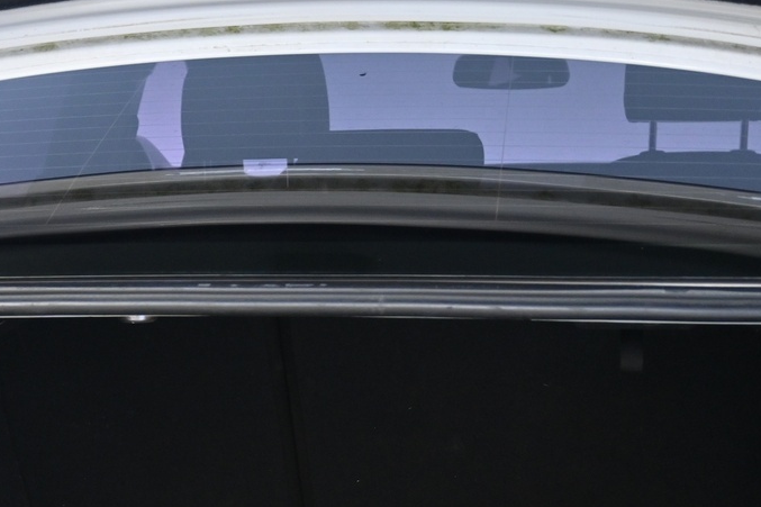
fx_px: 1707
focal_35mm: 81
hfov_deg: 25.0
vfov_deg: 16.2
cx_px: 273
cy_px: 603
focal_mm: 22.5
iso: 640
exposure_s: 1/40
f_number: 4
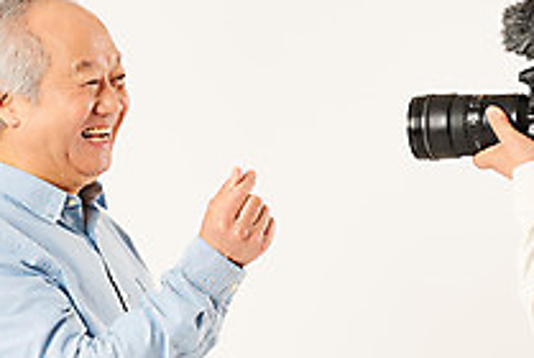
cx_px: 387
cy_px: 338
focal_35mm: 286
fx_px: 4248
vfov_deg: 4.8
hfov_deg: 7.2
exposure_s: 1/125
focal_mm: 100
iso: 100
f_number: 8
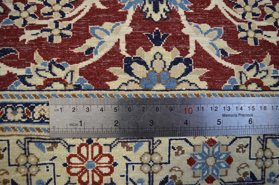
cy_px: 92
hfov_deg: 67.4
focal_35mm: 27
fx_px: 209
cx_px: 140
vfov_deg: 47.8
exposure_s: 1/60
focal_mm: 18
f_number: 4
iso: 500
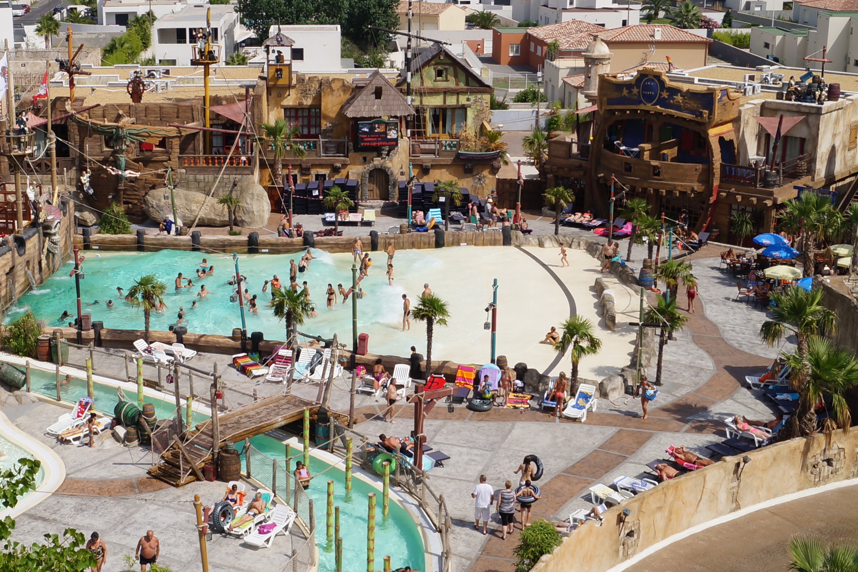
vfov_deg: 25.1
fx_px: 1287
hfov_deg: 36.6
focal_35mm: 54
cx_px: 316
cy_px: 262
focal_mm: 18
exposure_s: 1/250
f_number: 13
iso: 100
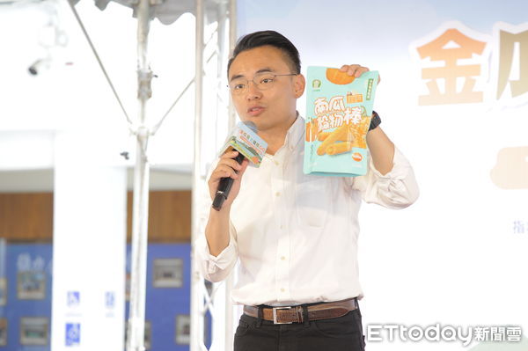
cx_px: 264
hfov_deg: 14.2
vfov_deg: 9.4
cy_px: 176
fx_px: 2125
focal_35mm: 145
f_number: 5.6
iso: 2000
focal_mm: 145
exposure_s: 1/125
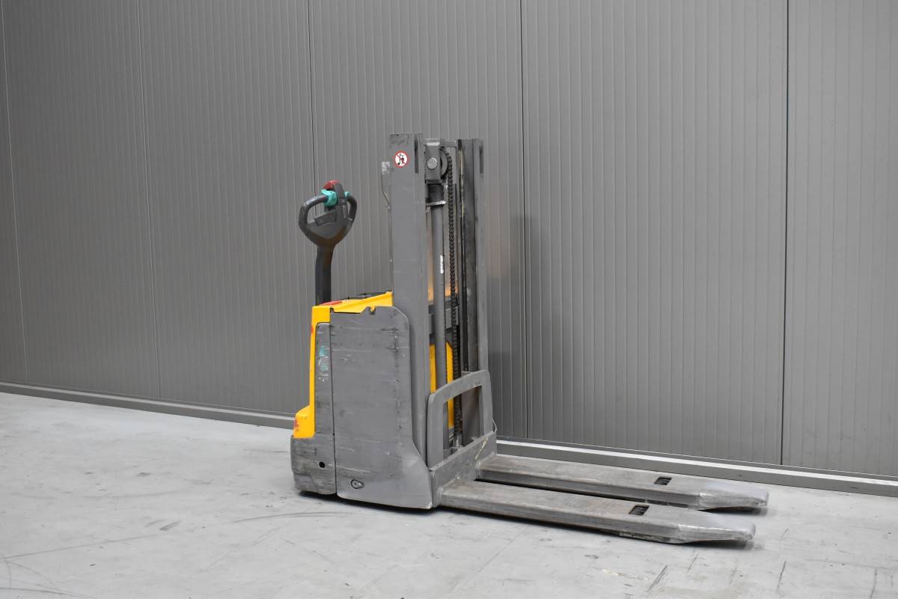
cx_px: 449
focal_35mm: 36
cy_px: 300
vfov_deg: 36.9
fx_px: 898
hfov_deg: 53.1
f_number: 5.6
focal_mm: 24
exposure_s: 1/40
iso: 1600
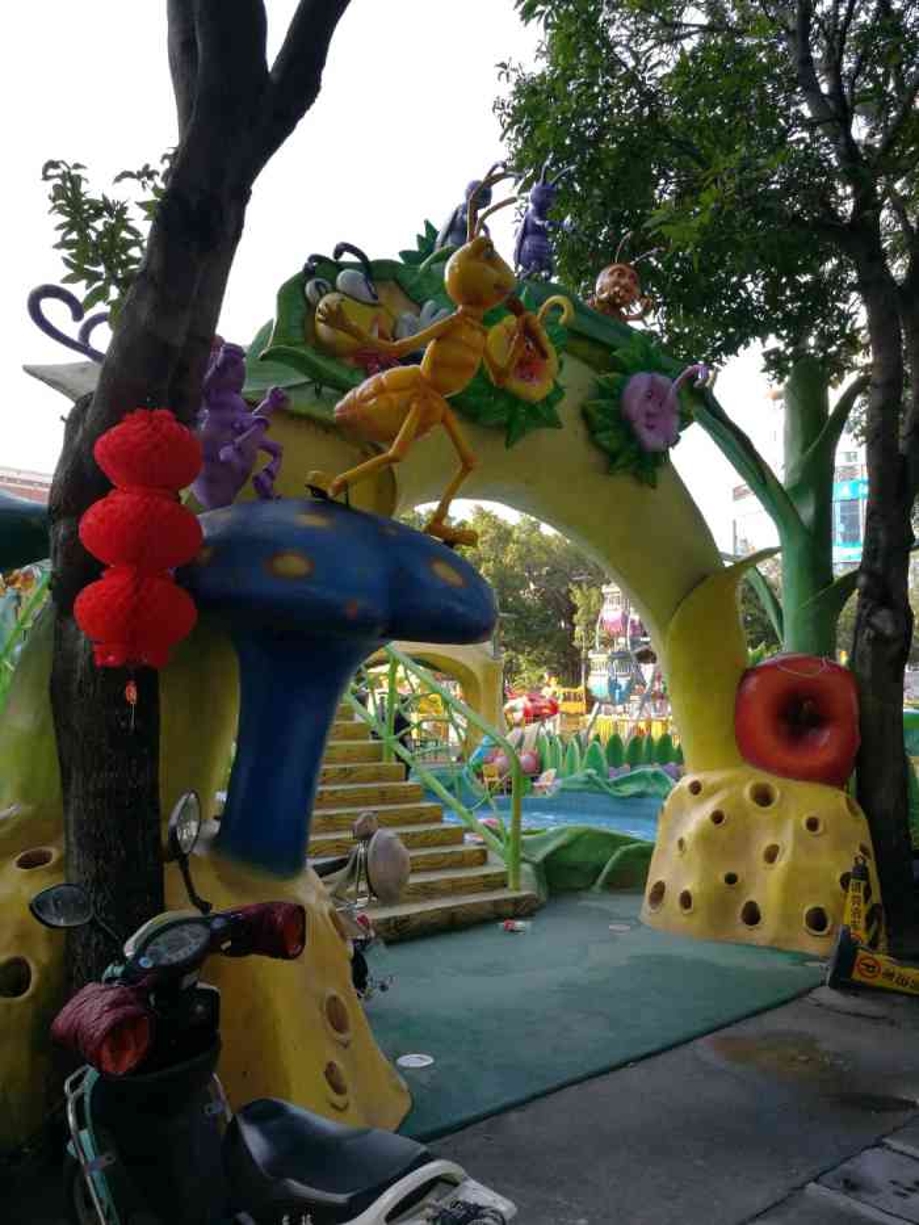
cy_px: 612
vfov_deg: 65.3
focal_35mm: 27
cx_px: 460
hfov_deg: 51.4
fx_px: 956
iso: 50
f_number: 2.2
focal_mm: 4.5
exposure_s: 1/120
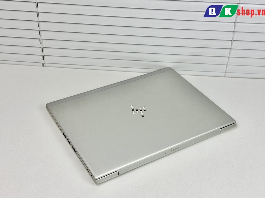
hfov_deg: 37.5
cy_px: 104
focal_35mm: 51
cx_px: 136
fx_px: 390
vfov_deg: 28.6
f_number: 1.78
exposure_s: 1/843
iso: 64
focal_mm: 6.76
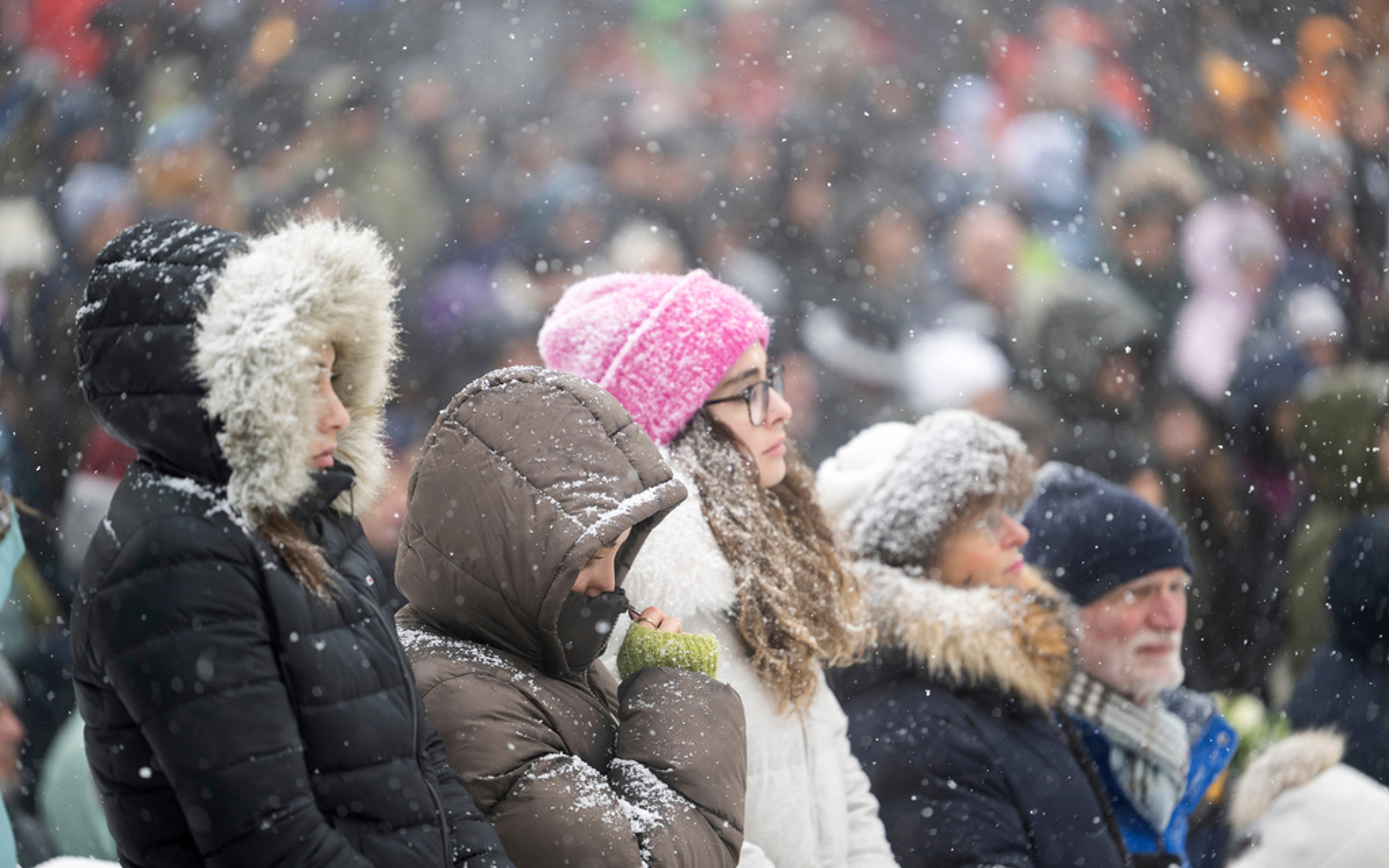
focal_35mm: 169
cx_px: 692
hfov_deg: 12.4
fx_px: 6398
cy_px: 459
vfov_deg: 7.8
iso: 400
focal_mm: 165
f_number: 2.8
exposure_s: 1/800
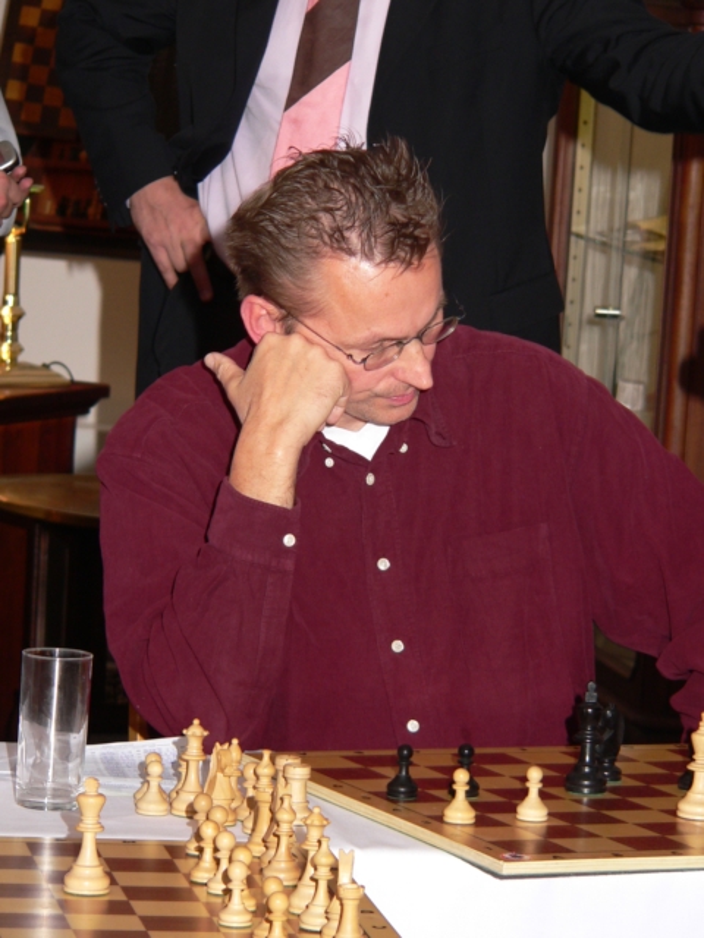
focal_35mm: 184
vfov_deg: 10.7
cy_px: 469
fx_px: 4989
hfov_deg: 8.1
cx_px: 352
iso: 100
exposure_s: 1/60
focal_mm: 30.6
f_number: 2.8
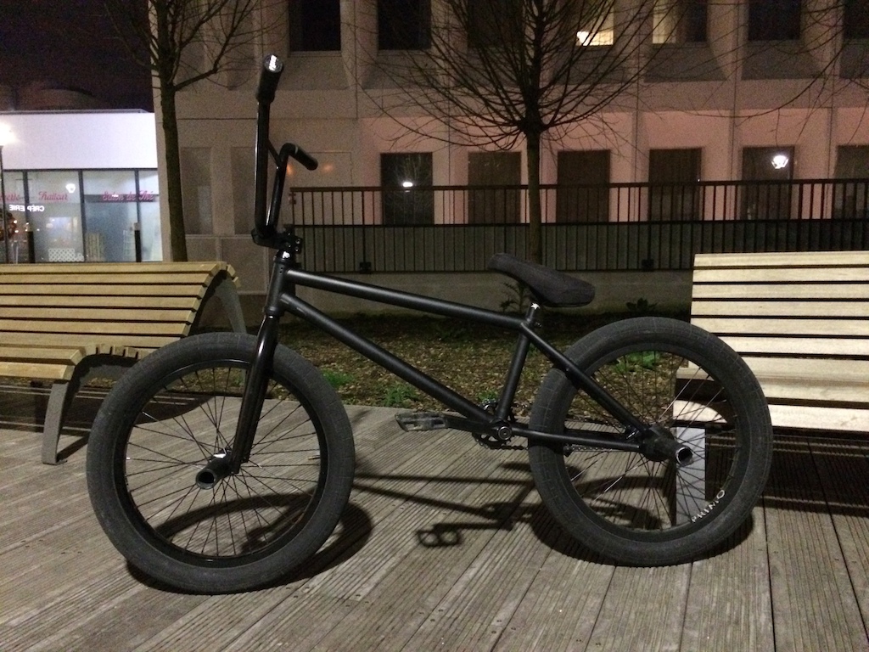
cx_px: 434
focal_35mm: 29
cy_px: 326
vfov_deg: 48.2
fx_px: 728
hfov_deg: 61.7
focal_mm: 4.15
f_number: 2.2
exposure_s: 1/17
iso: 1000
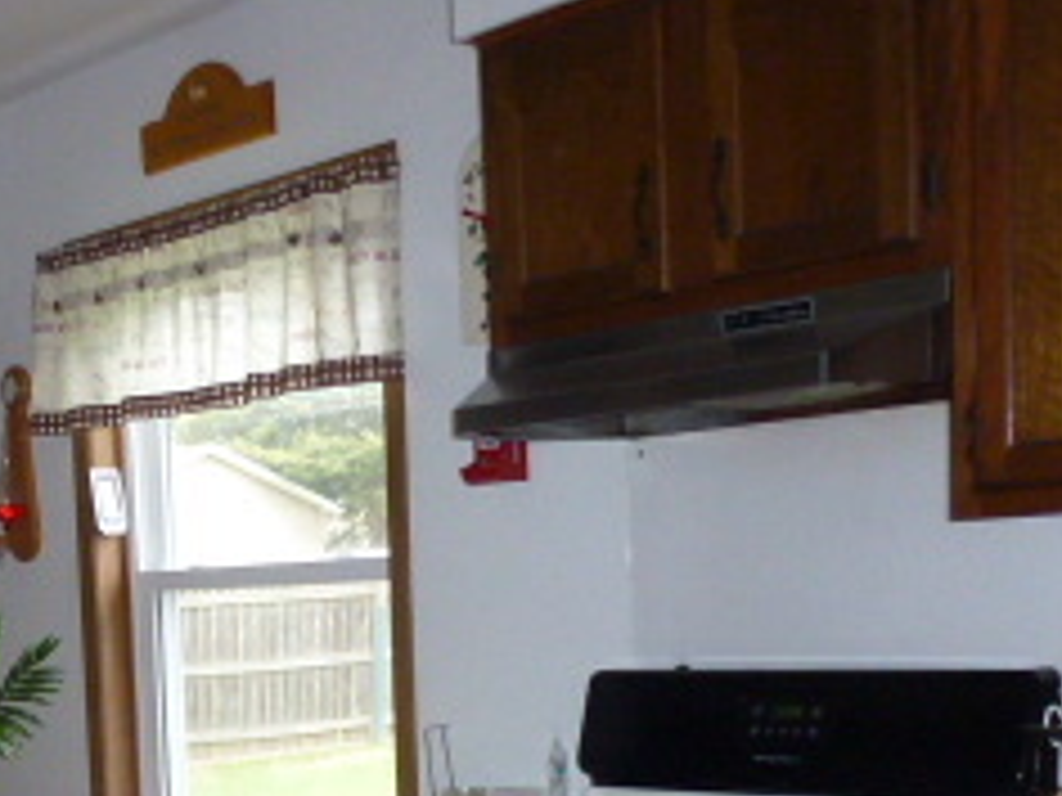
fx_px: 1994
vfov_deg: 21.3
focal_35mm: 65
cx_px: -45
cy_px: 913
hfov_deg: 27.7
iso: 320
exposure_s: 1/60
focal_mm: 4.3
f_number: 3.3
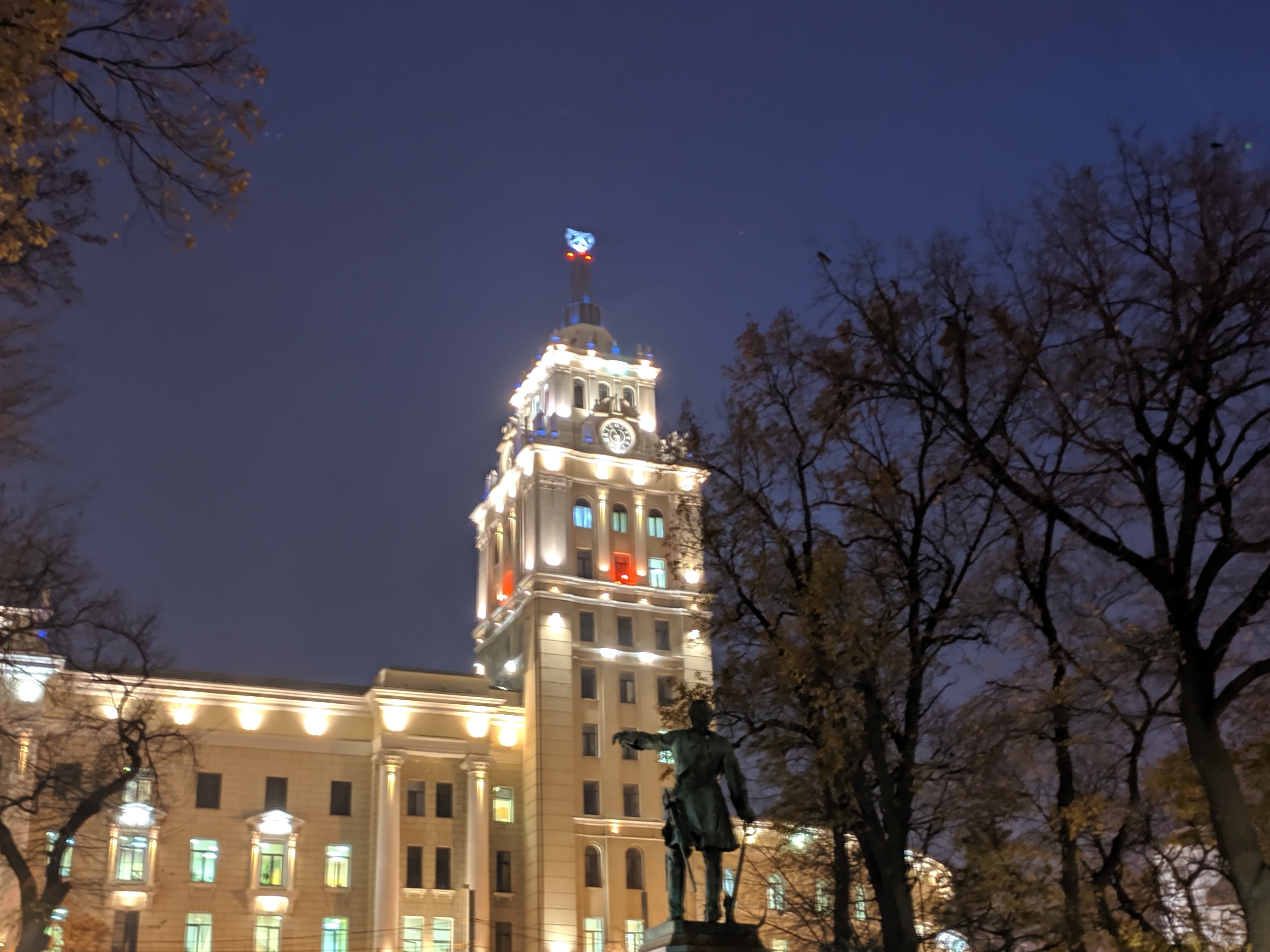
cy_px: 598
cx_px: 561
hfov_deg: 45.7
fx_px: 1504
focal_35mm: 41
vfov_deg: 34.9
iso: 142
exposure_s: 1/3.03
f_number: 1.75
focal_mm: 4.77
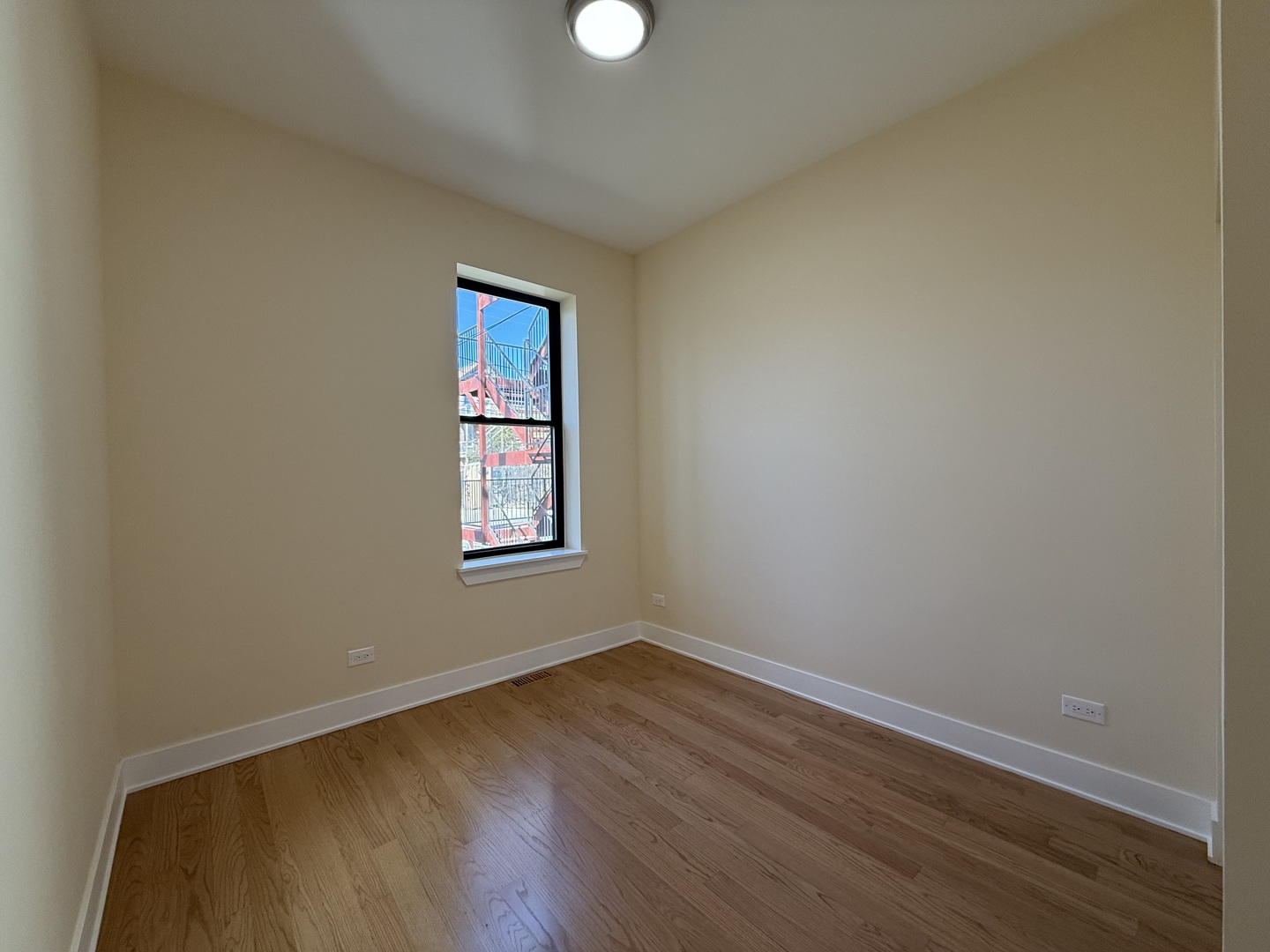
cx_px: 635
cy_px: 476
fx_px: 514
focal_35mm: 14
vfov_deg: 85.7
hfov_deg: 102.1
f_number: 2.2
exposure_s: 1/120
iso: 80
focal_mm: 2.22
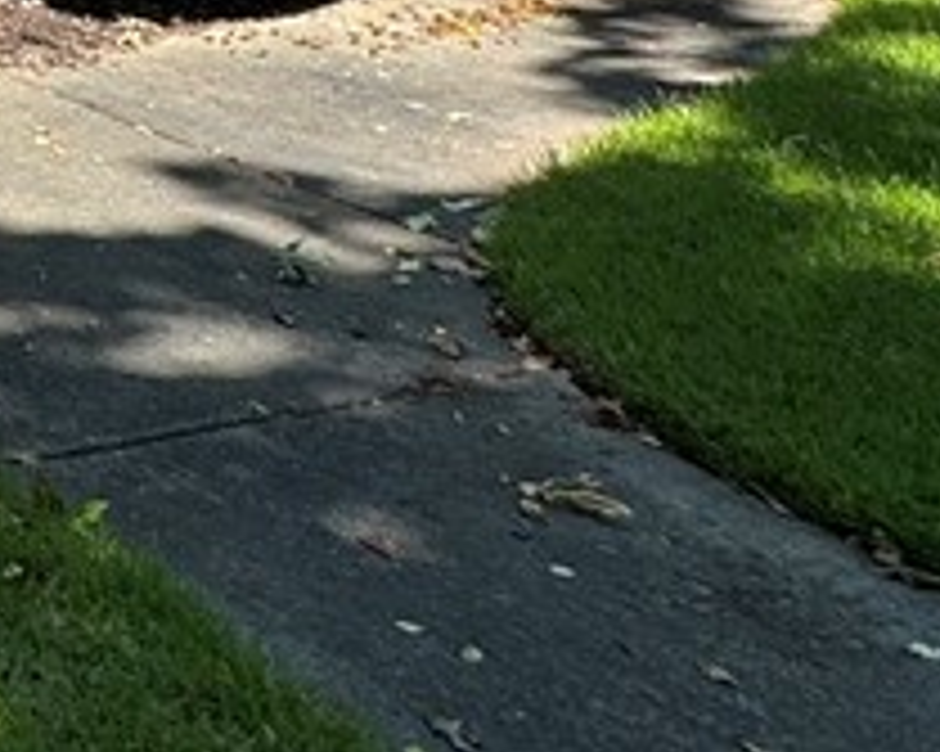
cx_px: -958
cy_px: -540
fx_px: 1863
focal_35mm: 67
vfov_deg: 18.6
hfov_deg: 18.3
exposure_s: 1/515
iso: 40
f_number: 2.2
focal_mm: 2.22
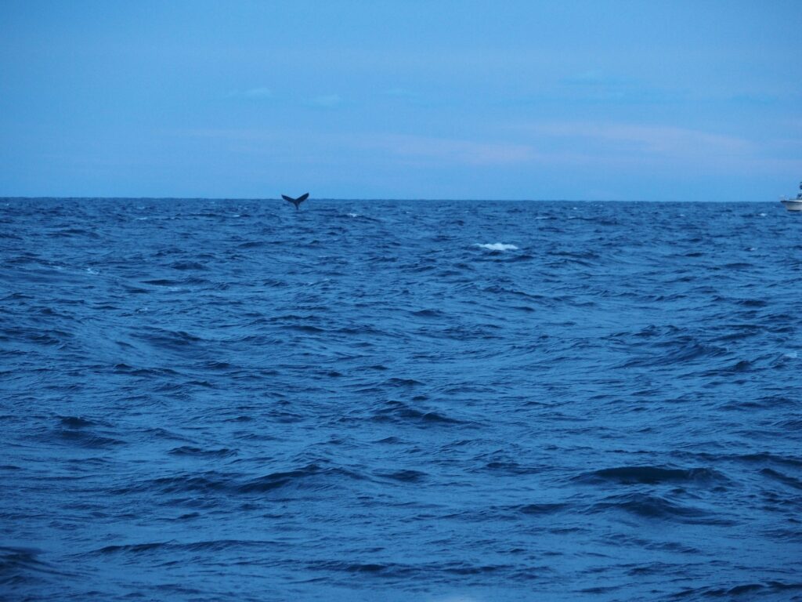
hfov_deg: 12.0
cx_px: 401
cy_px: 301
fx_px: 3823
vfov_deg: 9.0
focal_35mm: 165
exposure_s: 1/125
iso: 400
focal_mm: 35
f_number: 2.8
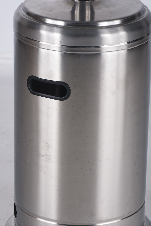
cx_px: 75
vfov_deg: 11.7
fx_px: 1105
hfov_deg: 7.8
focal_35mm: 176
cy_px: 123
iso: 320
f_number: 10
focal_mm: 80
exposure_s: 1/200
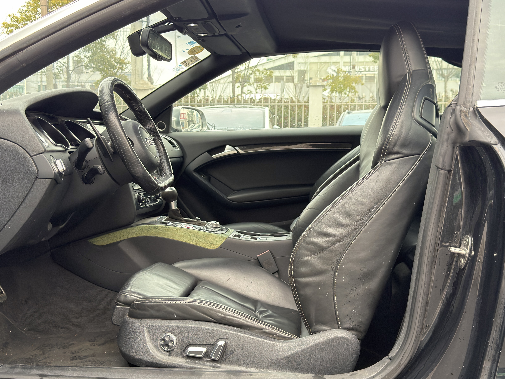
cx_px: 252
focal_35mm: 40
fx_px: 584
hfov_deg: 46.8
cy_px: 190
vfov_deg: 36.0
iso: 200
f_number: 1.78
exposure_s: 1/70
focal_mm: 6.76
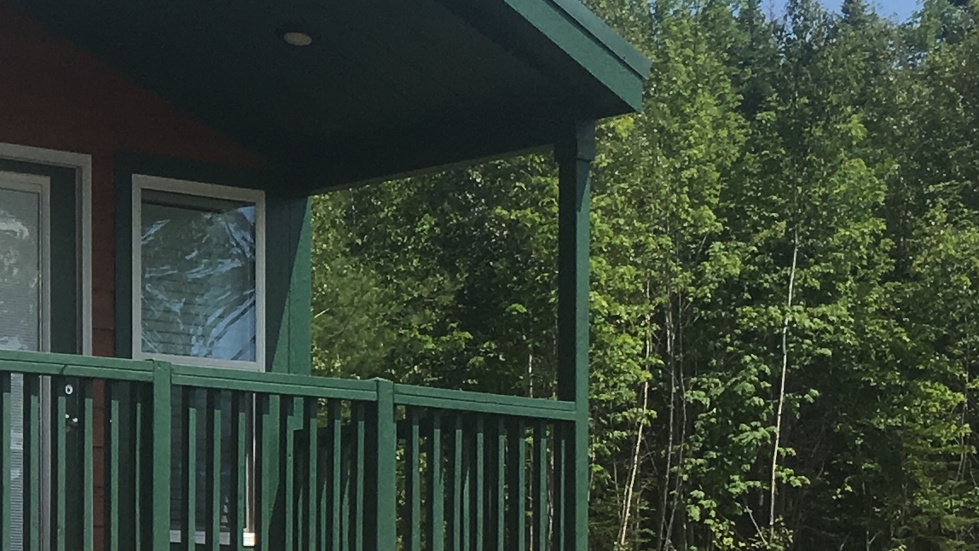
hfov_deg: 17.7
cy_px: 617
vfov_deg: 10.8
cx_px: -392
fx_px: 2882
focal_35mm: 111
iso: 25
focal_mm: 4.15
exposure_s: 1/1672
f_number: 2.2
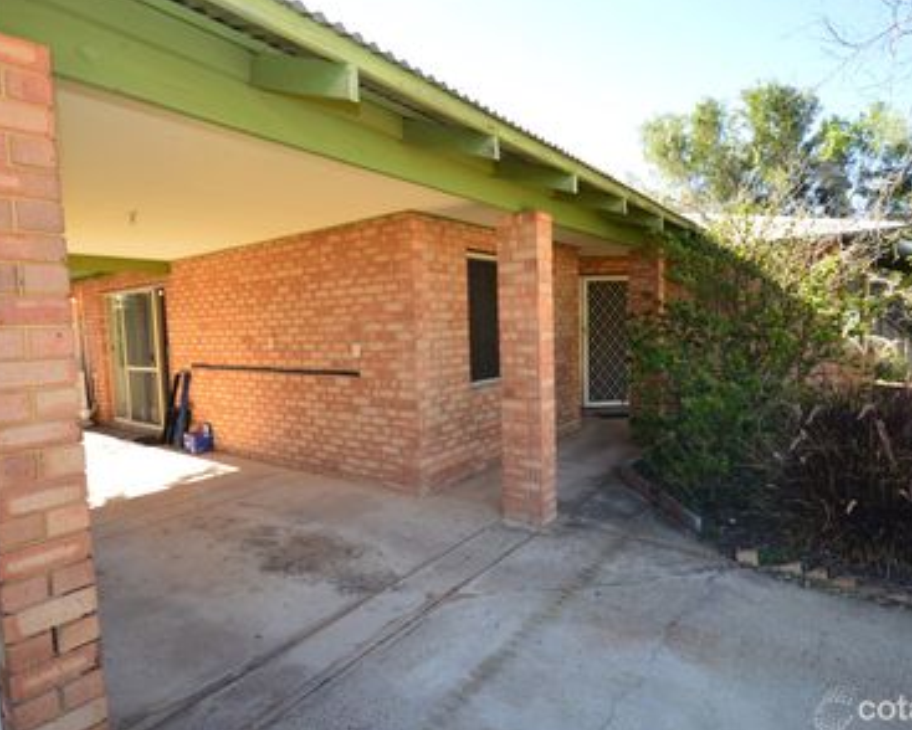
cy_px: 371
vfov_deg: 73.8
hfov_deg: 86.3
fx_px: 486
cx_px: 430
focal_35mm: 18
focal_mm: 10
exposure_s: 1/100
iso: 100
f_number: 5
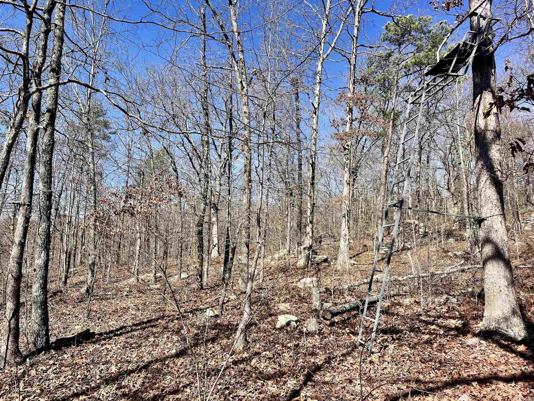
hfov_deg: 67.3
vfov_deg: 53.1
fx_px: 401
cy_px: 200
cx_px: 267
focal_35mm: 26
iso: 32
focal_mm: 4.2
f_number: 1.6
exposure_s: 1/1825
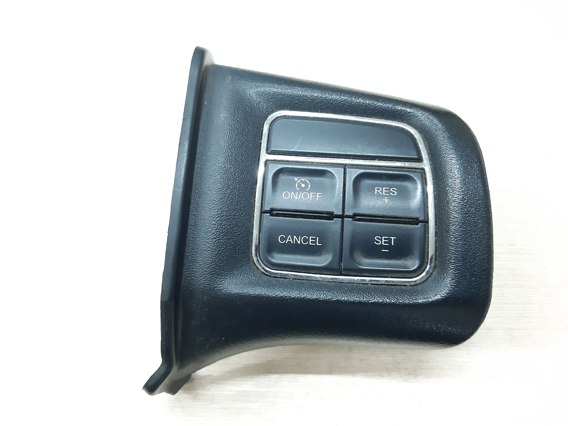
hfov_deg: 65.3
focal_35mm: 27
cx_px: 284
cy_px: 213
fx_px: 443
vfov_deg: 51.3
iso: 320
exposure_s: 1/33
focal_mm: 3.93
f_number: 1.7
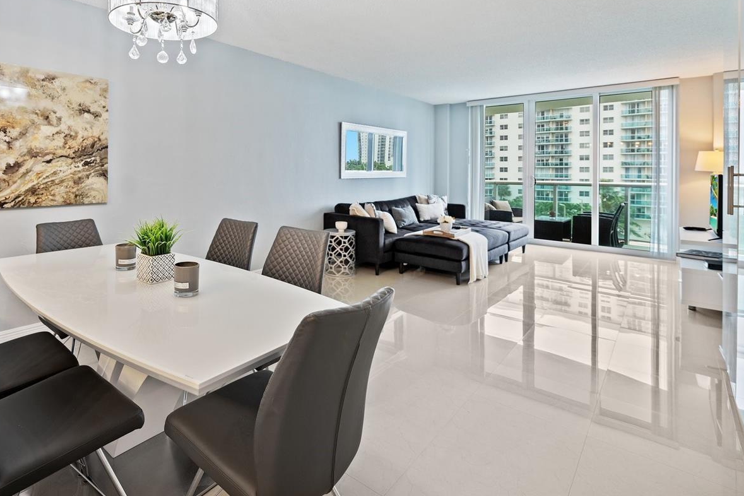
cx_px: 264
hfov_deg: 84.6
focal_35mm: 19
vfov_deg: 63.3
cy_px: 176
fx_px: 393
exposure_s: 1/13
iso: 160
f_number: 2.8
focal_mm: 14
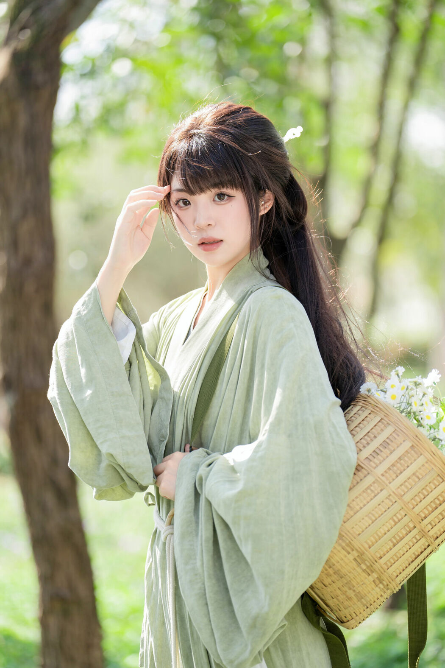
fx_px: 2670
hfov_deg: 9.5
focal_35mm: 144
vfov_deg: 14.3
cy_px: 334
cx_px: 222
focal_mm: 144
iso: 250
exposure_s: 1/400
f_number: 2.8
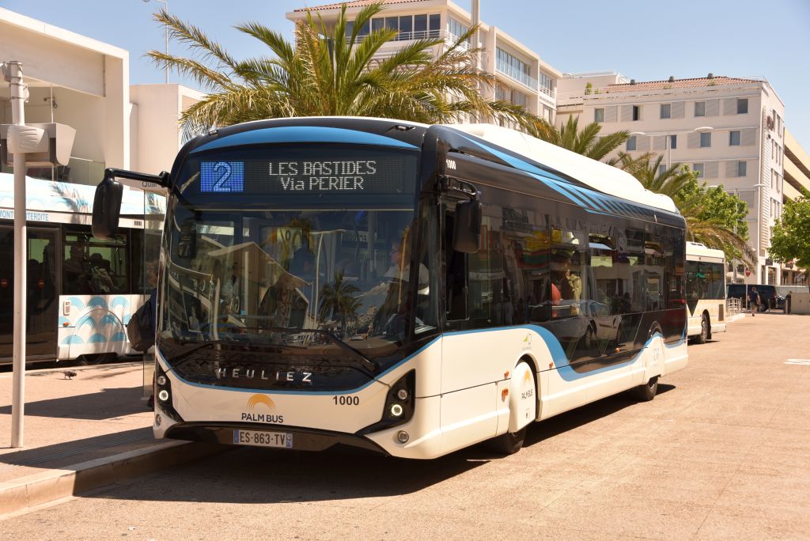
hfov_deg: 36.2
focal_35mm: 55
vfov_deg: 24.7
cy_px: 270
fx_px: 1238
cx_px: 405
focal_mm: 55
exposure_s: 1/250
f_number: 8
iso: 100
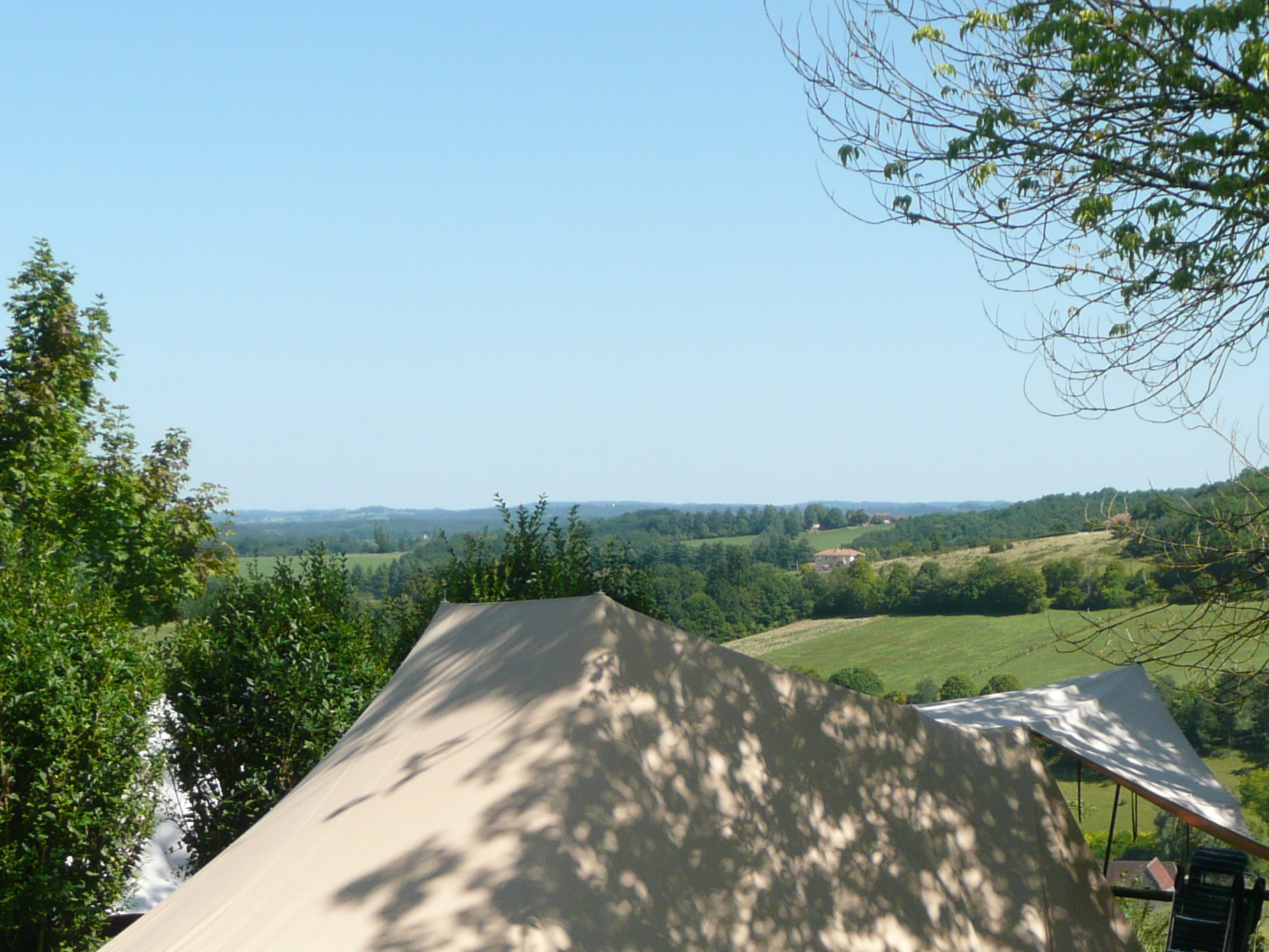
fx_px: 2969
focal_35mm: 81
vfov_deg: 18.0
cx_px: 844
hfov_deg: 24.0
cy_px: 792
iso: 100
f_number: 4.2
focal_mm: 7.8
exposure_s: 1/500
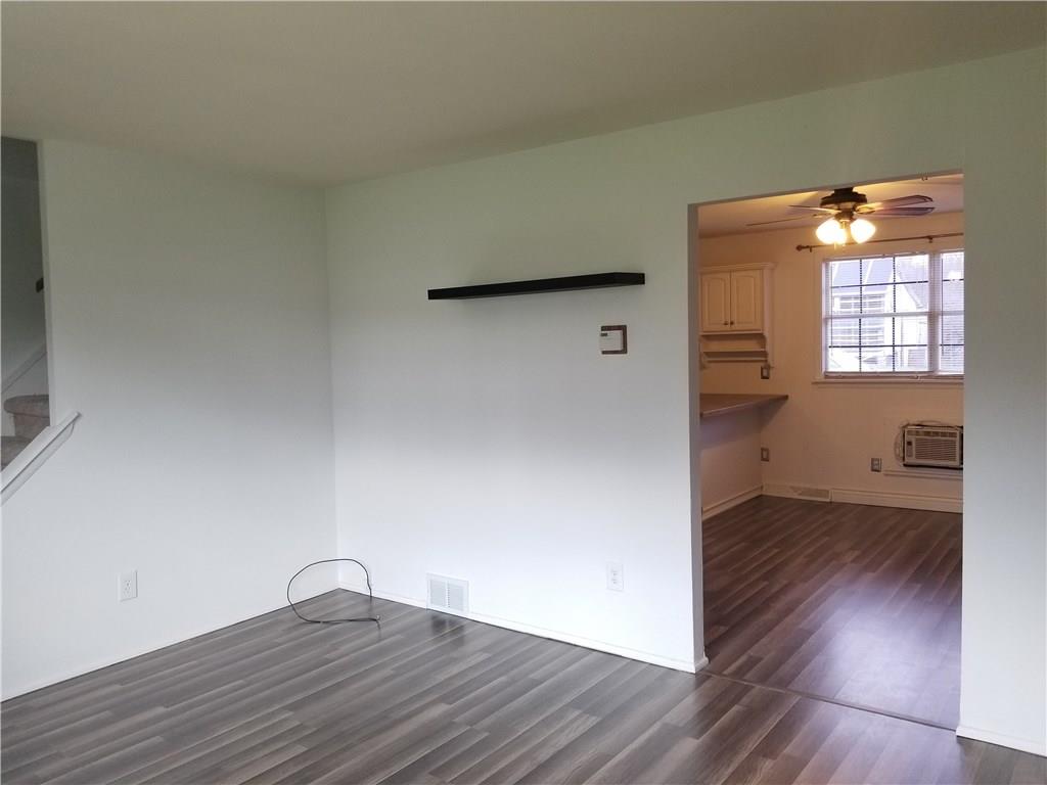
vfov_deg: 53.1
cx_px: 524
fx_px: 786
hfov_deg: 67.3
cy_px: 392
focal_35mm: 26
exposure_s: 1/60
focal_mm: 4.25
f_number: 1.7
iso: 125
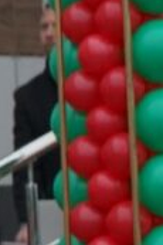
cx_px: -524
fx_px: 1892
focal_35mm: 278
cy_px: 164
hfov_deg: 4.5
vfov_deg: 7.4
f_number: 4.5
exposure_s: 1/160
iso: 1250
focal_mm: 47
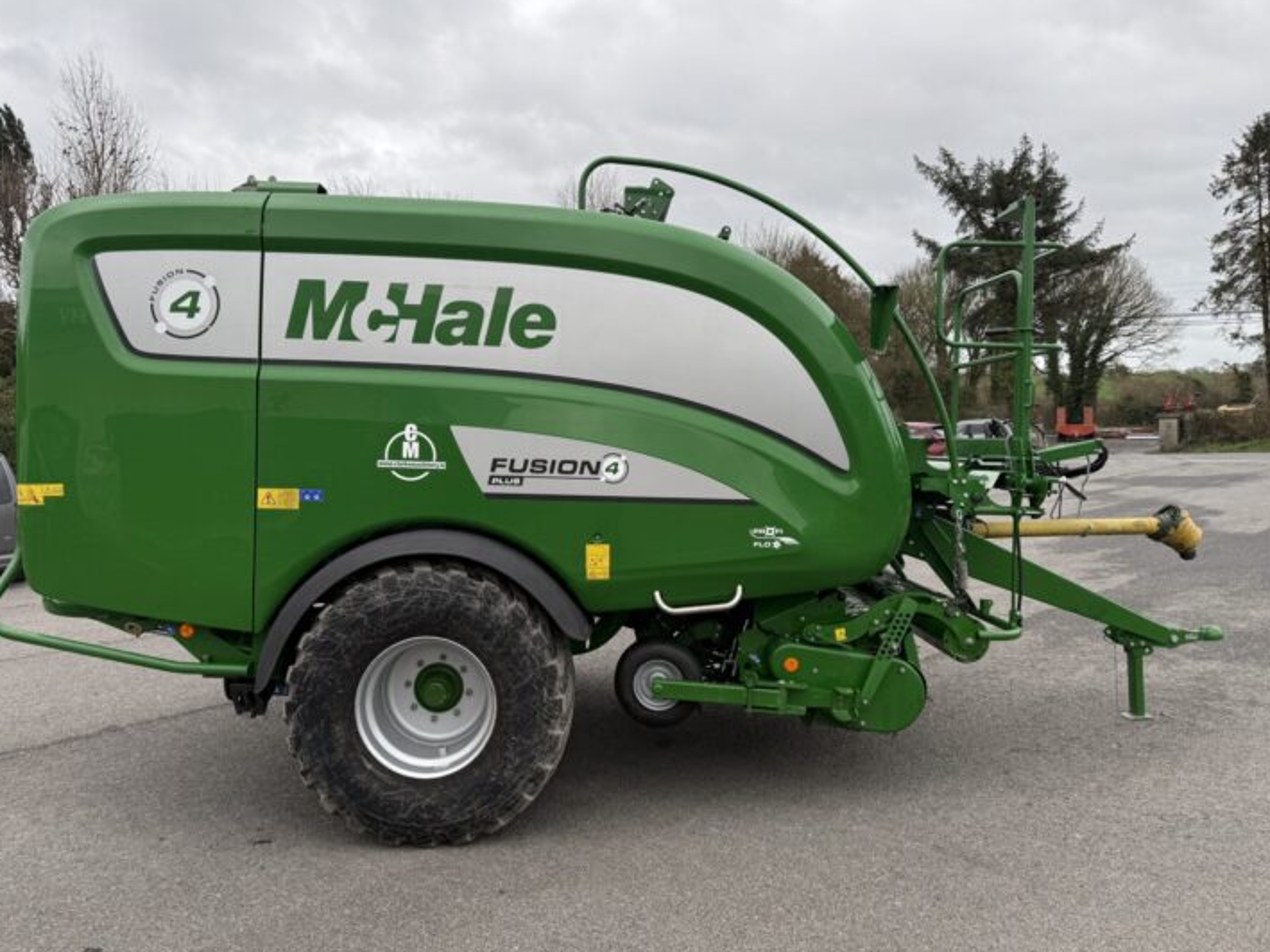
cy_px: 447
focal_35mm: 26
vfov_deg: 53.0
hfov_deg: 67.2
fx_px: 954
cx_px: 589
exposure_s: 1/168
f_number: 1.78
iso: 100
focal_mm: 6.76
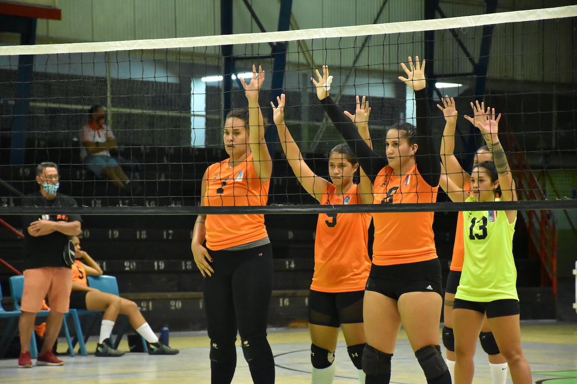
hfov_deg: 13.0
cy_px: 192
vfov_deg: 8.7
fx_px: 2524
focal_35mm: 158
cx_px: 288
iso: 6400
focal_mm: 105
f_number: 5.6
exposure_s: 1/160
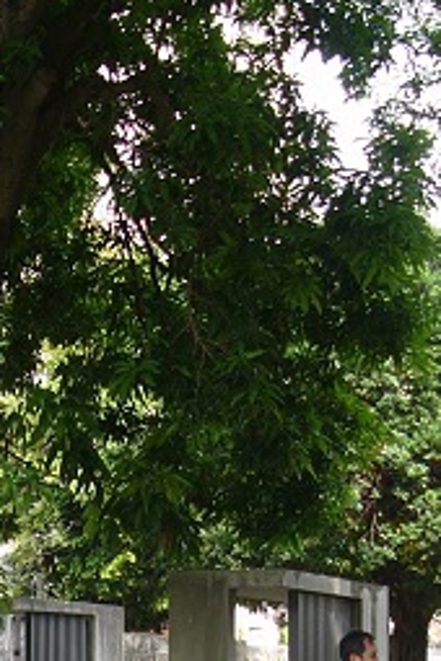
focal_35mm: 94
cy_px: 461
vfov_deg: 21.6
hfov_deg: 14.4
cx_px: 47
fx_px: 1727
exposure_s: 1/100
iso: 50
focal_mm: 6
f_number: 2.8
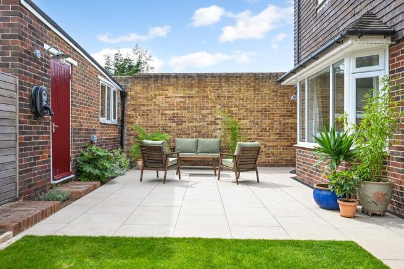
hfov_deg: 67.4
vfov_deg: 48.0
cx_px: 202
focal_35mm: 27
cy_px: 134
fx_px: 303
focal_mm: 27
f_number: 5.6
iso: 100
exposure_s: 1/160
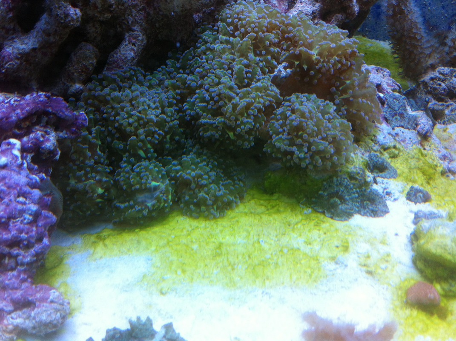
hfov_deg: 52.7
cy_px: 170
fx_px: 460
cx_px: 228
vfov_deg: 40.6
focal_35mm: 35
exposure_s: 1/120
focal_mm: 3.85
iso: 100
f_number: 2.8
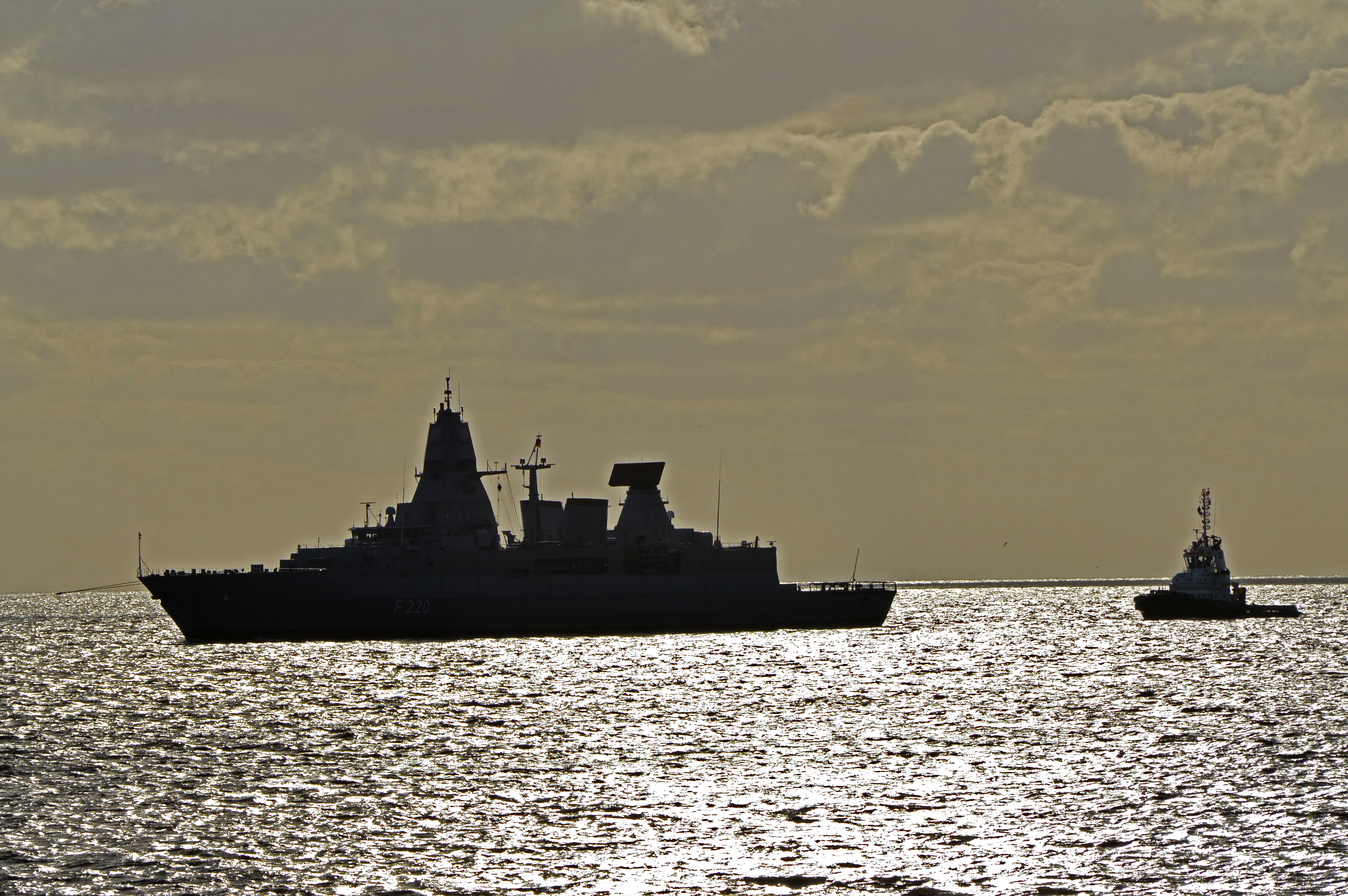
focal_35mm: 158
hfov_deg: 13.1
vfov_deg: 8.7
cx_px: 674
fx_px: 5892
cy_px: 448
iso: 100
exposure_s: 1/1600
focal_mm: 105
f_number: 10
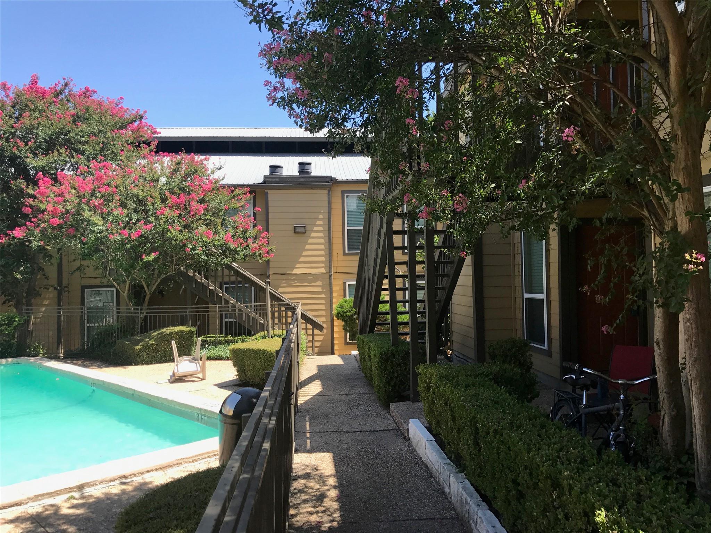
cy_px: 266
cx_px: 356
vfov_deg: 49.7
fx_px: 575
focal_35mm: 28
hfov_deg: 63.4
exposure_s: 1/903
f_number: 1.8
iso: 20
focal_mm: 3.99
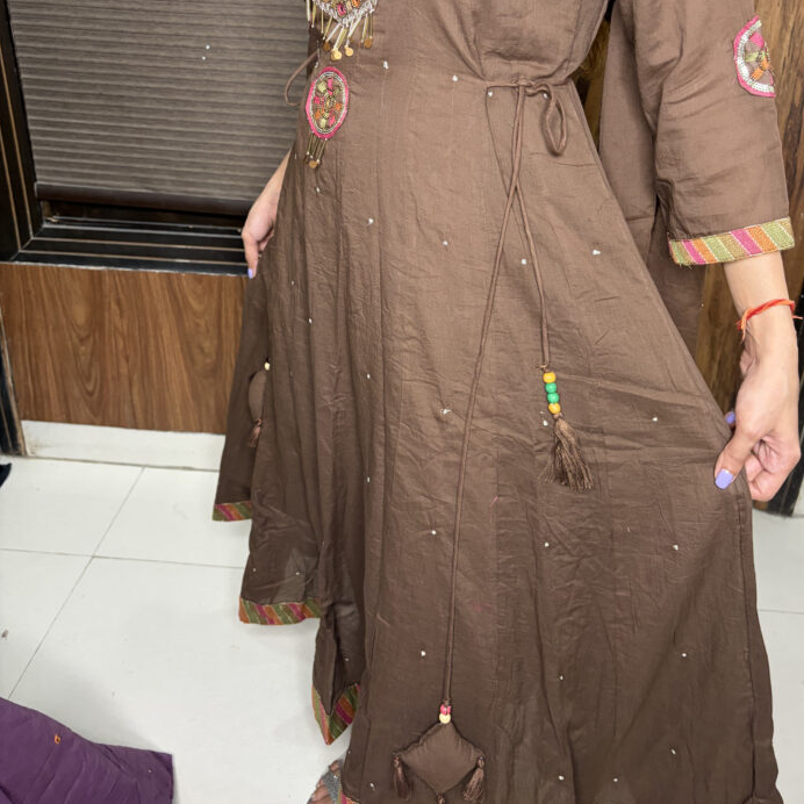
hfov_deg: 52.5
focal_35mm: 31
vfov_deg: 51.9
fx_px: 815
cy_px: 292
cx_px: 405
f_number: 1.6
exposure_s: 1/50
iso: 250
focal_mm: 5.96
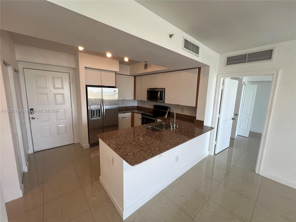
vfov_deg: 89.9
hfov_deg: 106.2
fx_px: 111
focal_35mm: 13
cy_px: 111
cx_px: 148
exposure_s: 1/60
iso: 160
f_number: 1.8
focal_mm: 1.57
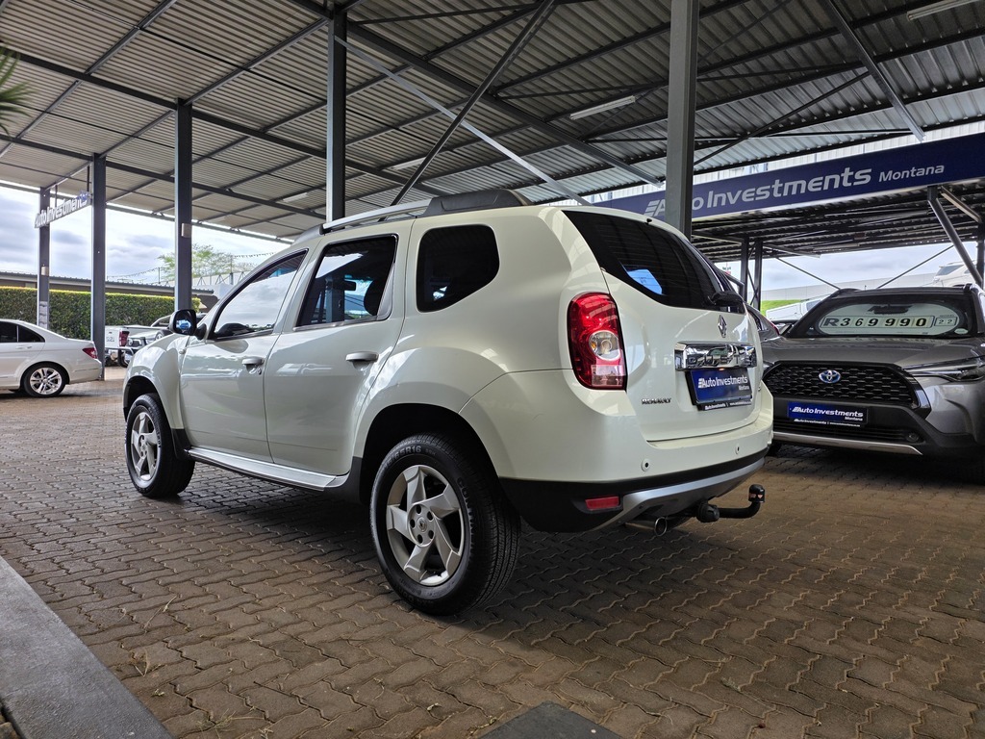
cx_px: 492
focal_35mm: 23
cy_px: 370
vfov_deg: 58.9
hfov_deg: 73.9
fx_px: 654
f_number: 1.7
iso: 25
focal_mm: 6.25
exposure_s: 1/359
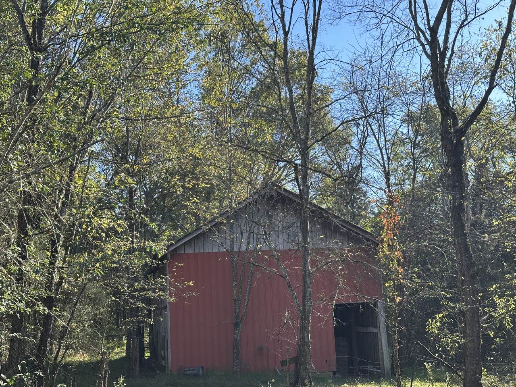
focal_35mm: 48
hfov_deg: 39.7
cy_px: 194
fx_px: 716
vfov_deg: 30.3
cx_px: 258
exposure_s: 1/756
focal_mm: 6.86
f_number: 1.78
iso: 64
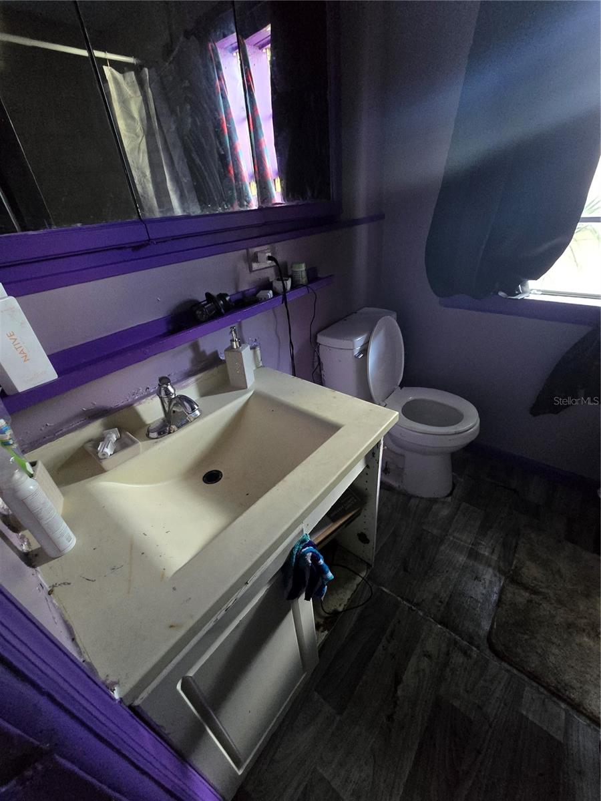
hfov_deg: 89.9
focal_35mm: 13
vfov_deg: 106.2
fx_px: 301
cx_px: 300
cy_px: 400
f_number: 2.2
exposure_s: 1/60
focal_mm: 2.2
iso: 1250
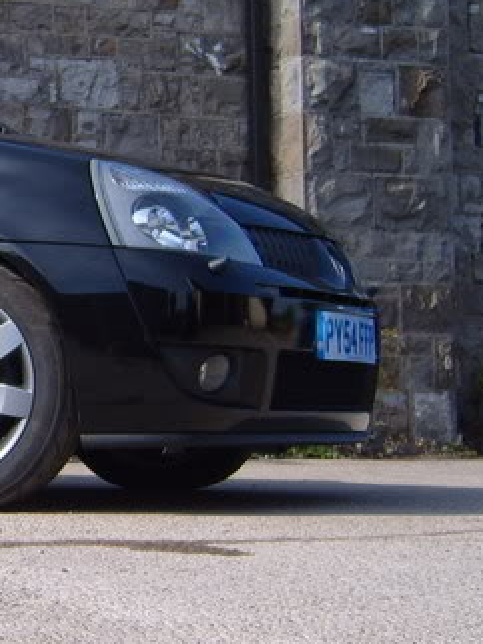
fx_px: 2066
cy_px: 357
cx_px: -383
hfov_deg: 12.2
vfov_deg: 17.7
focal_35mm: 111
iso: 80
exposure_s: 1/180
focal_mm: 7.4
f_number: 7.1
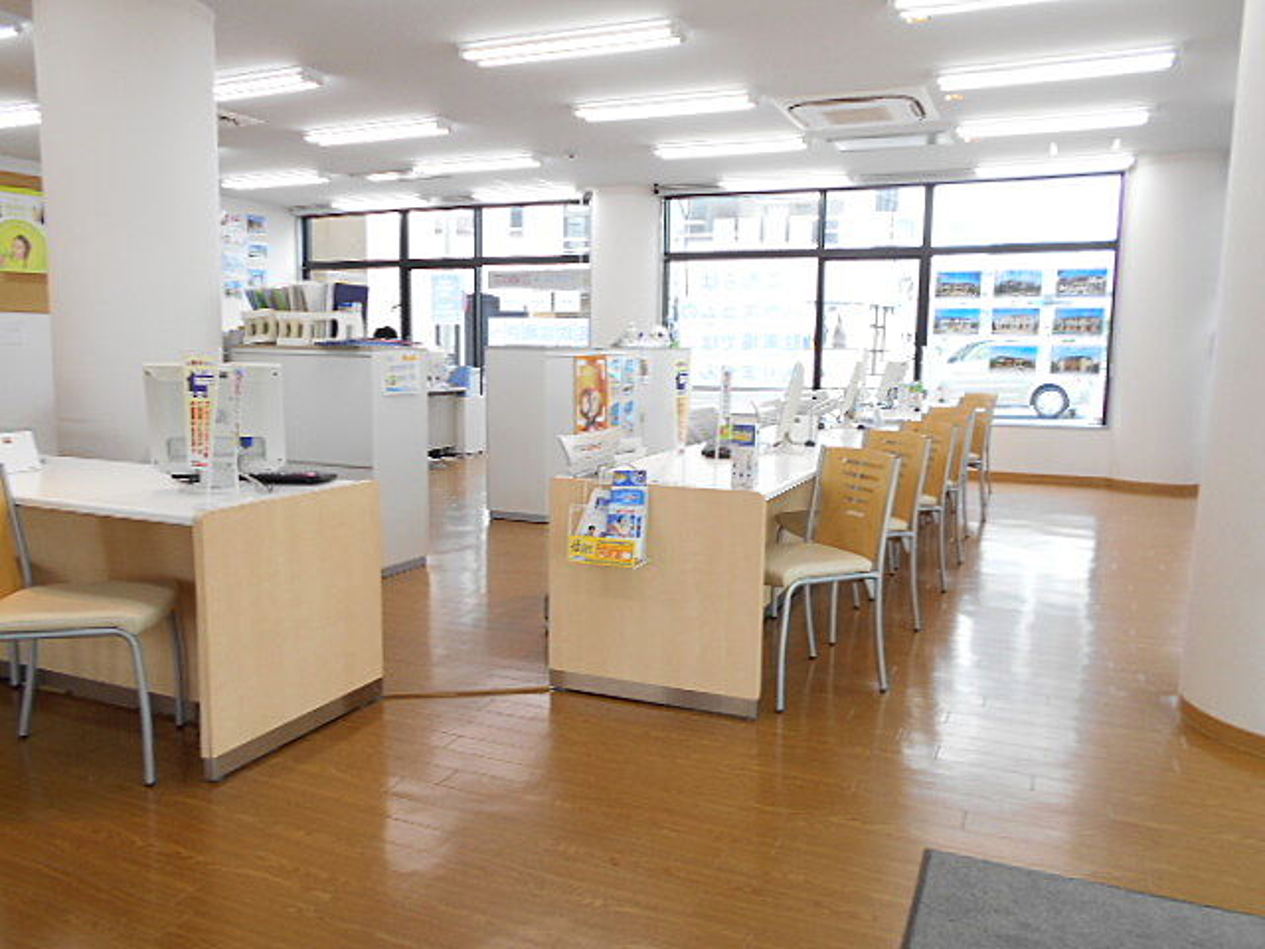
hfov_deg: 67.3
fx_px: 950
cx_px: 632
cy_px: 474
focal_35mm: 26
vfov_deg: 53.1
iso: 80
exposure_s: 1/30
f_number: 3.2
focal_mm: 4.6
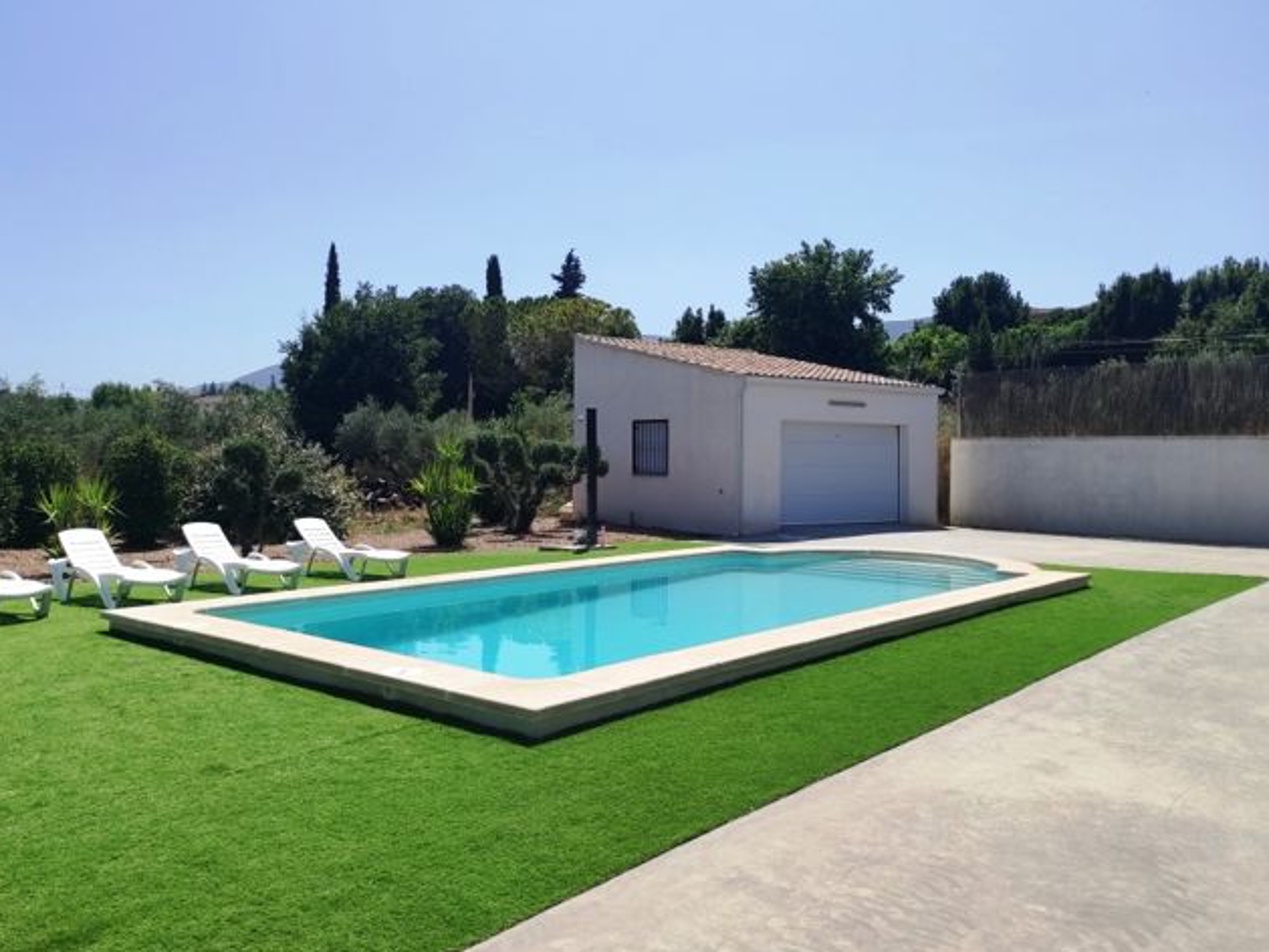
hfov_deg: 63.4
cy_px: 431
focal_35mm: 28
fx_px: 1027
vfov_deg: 49.7
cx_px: 594
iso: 50
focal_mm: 5.43
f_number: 1.89
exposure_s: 1/1798
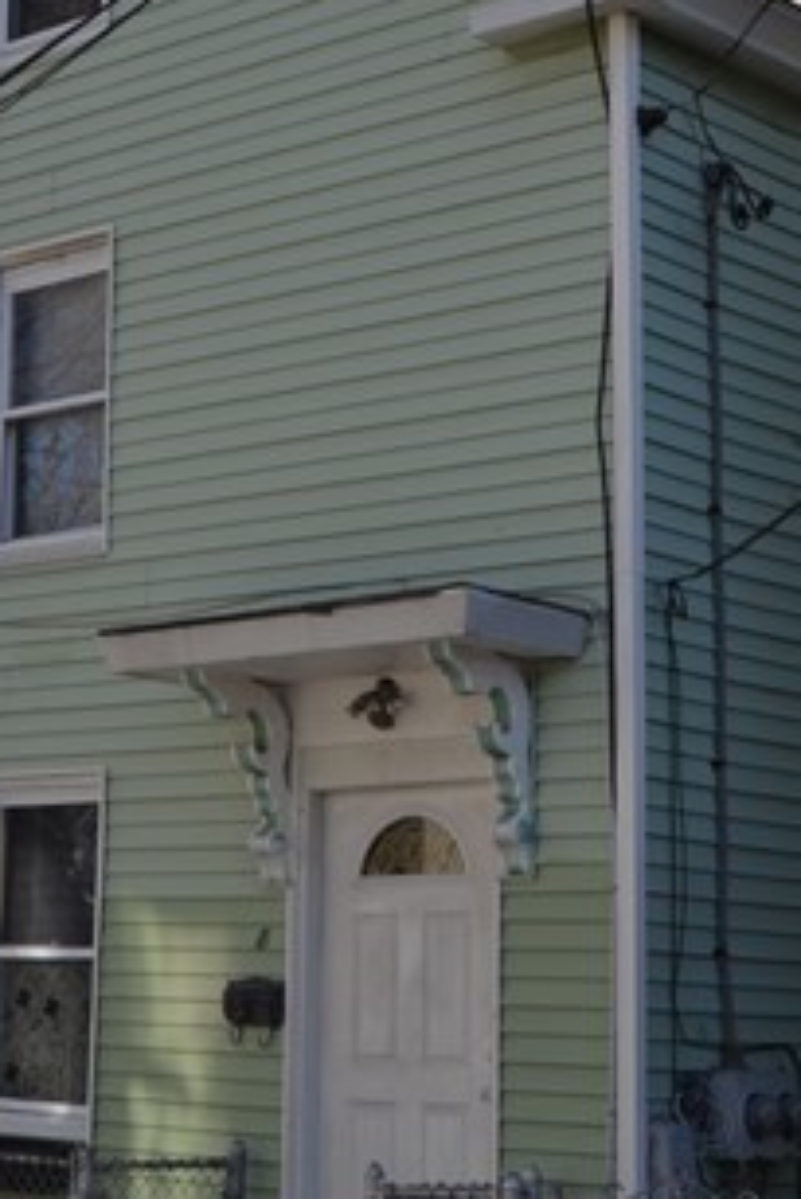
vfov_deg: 27.0
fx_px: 2500
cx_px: 20
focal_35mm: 75
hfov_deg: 17.8
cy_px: 562
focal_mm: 20
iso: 100
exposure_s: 1/200
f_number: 8
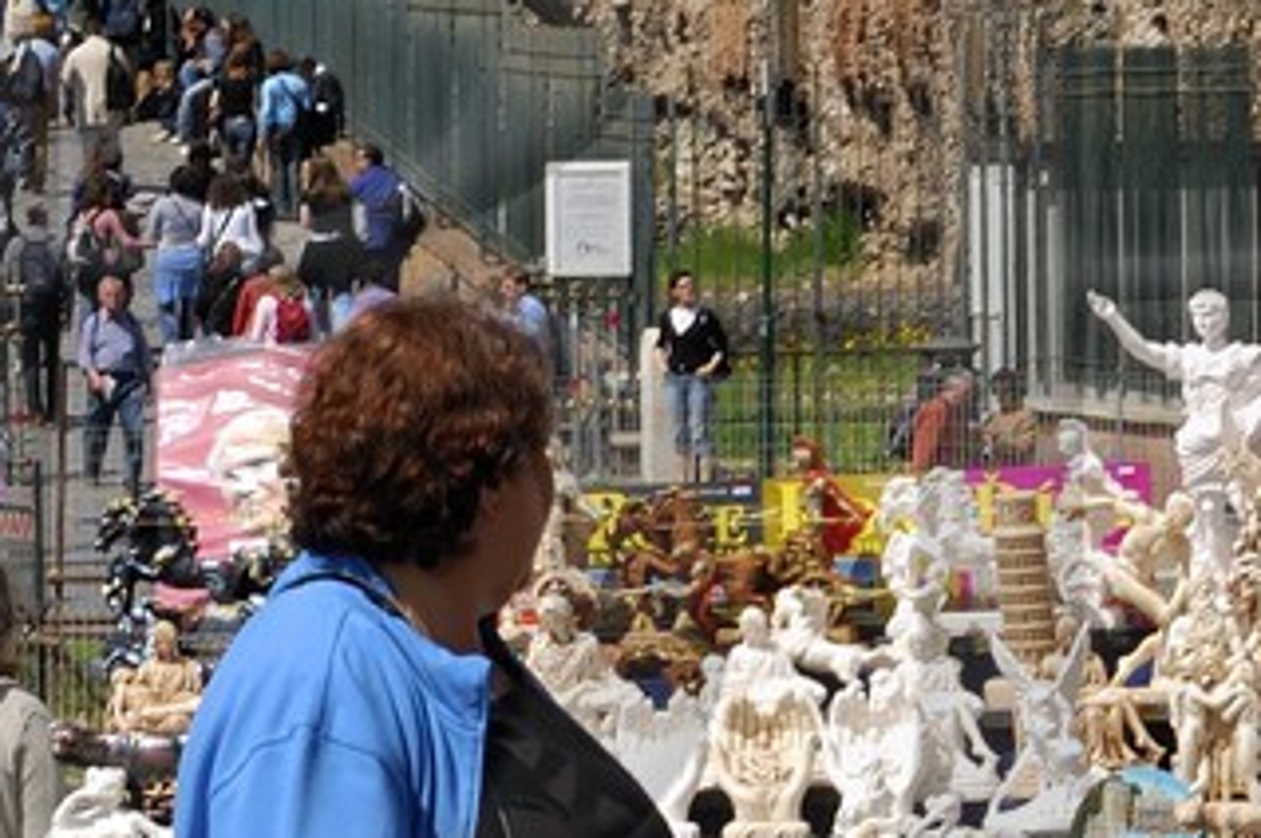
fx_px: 18440
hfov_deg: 3.9
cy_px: 300
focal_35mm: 527
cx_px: 818
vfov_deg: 2.6
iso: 100
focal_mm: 70
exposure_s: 1/125
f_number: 12
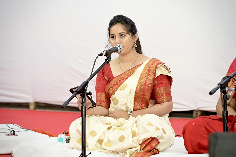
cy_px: 78
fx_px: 669
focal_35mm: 102
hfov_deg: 20.0
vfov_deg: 13.4
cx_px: 118
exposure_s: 1/100
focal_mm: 102
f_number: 5
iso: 1250
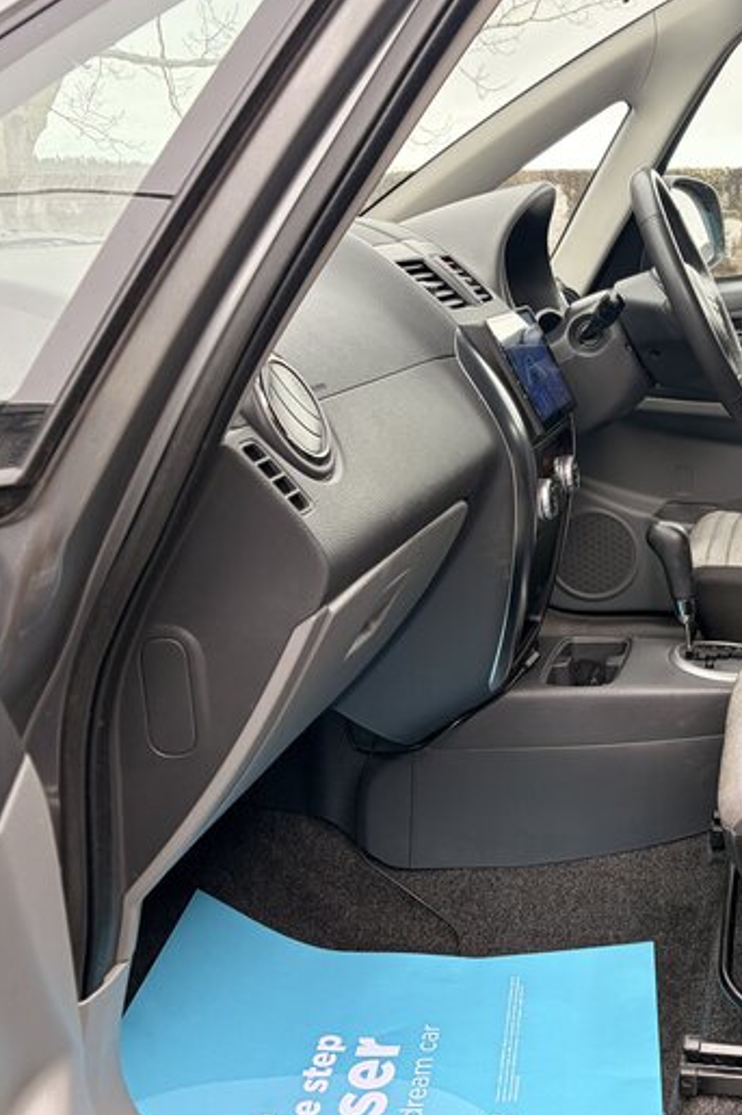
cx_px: 753
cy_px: 513
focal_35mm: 42
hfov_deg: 29.6
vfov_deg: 46.4
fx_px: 1299
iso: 100
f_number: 1.6
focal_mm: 5.96
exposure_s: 1/215
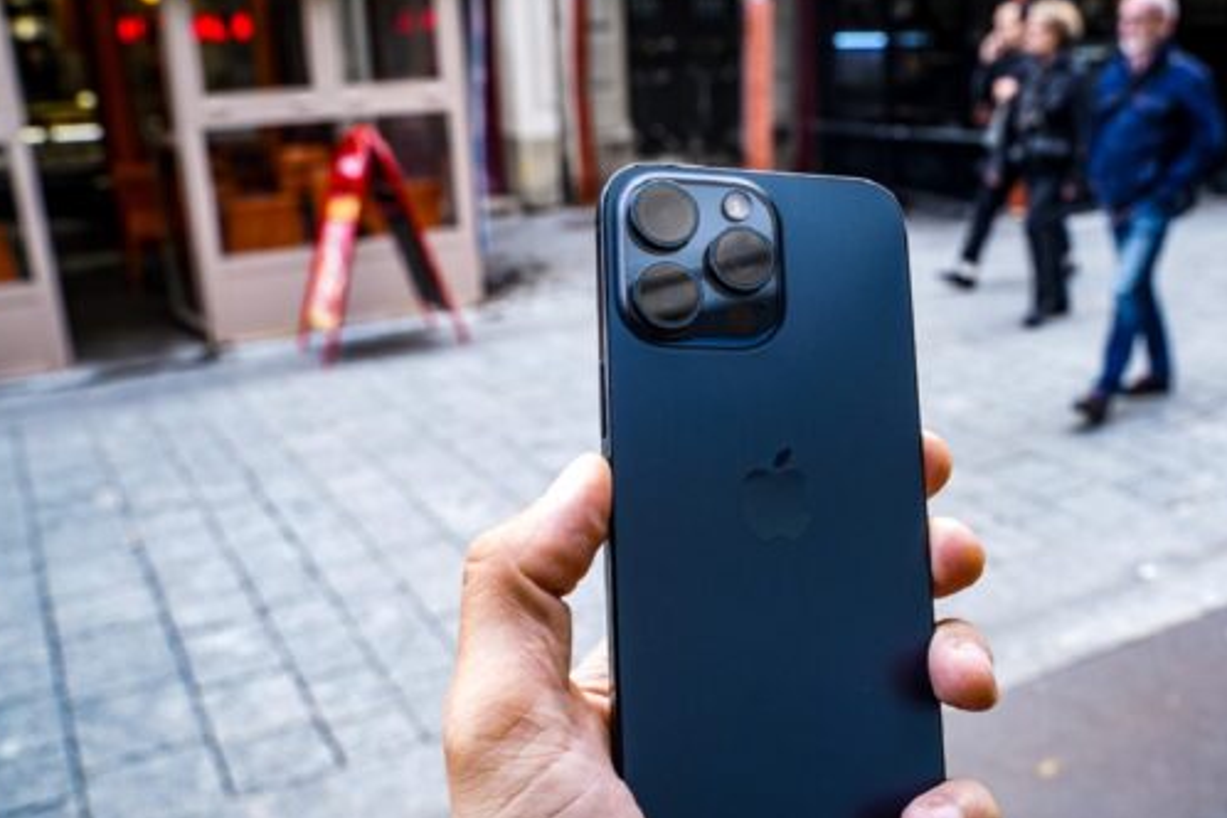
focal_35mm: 36
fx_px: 1227
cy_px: 452
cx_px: 756
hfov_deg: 52.6
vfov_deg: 36.8
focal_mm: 28
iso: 800
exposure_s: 1/250
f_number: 8
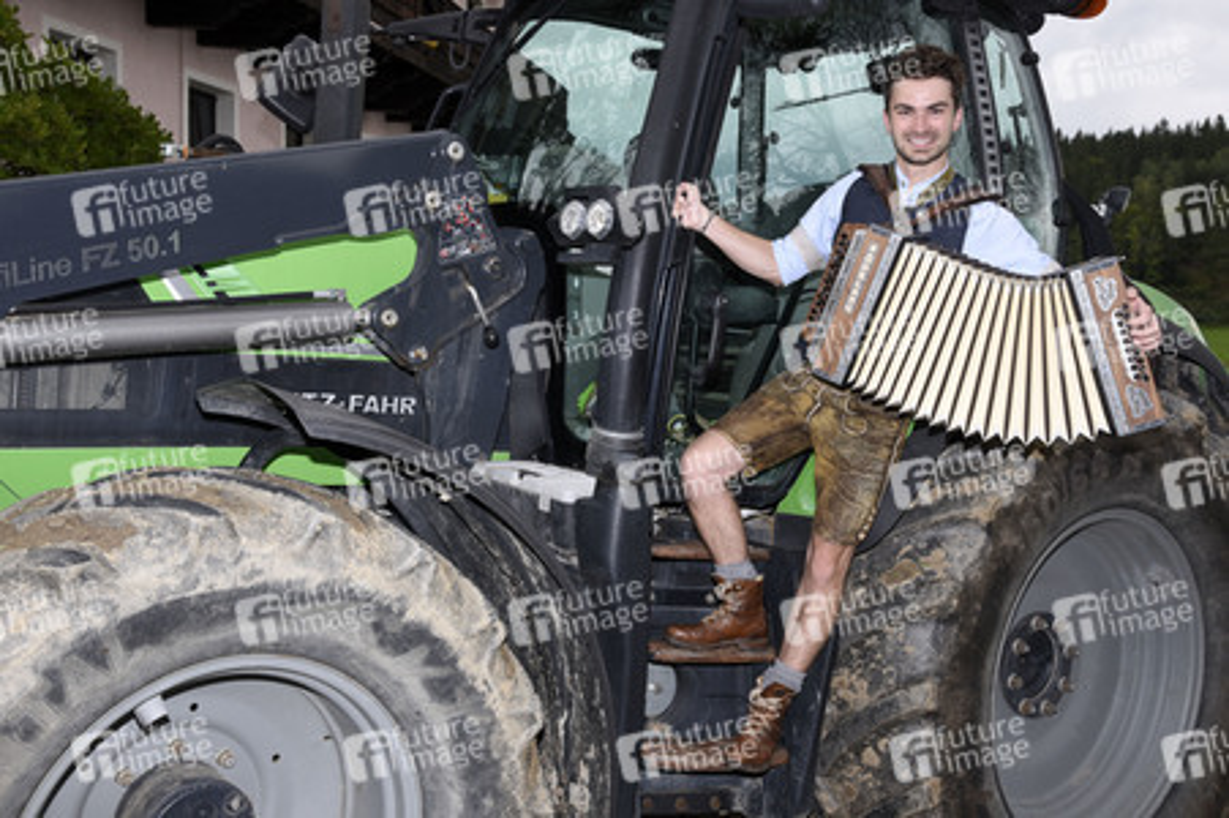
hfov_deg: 48.5
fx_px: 1365
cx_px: 614
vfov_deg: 33.4
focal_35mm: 40
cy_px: 409
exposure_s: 1/160
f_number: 9
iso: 320
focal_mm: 40
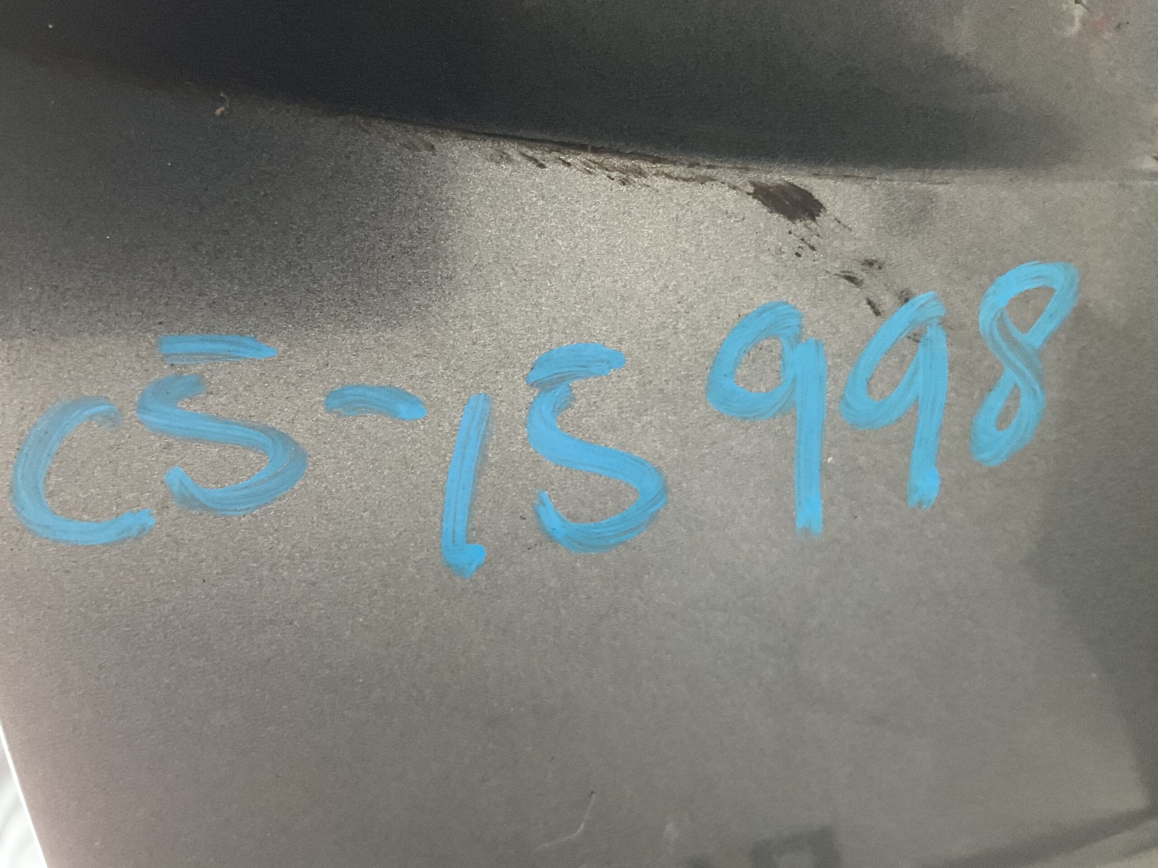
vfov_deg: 48.2
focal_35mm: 29
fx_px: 970
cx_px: 579
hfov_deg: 61.7
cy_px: 434
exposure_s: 1/30
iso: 320
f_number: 1.8
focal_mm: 3
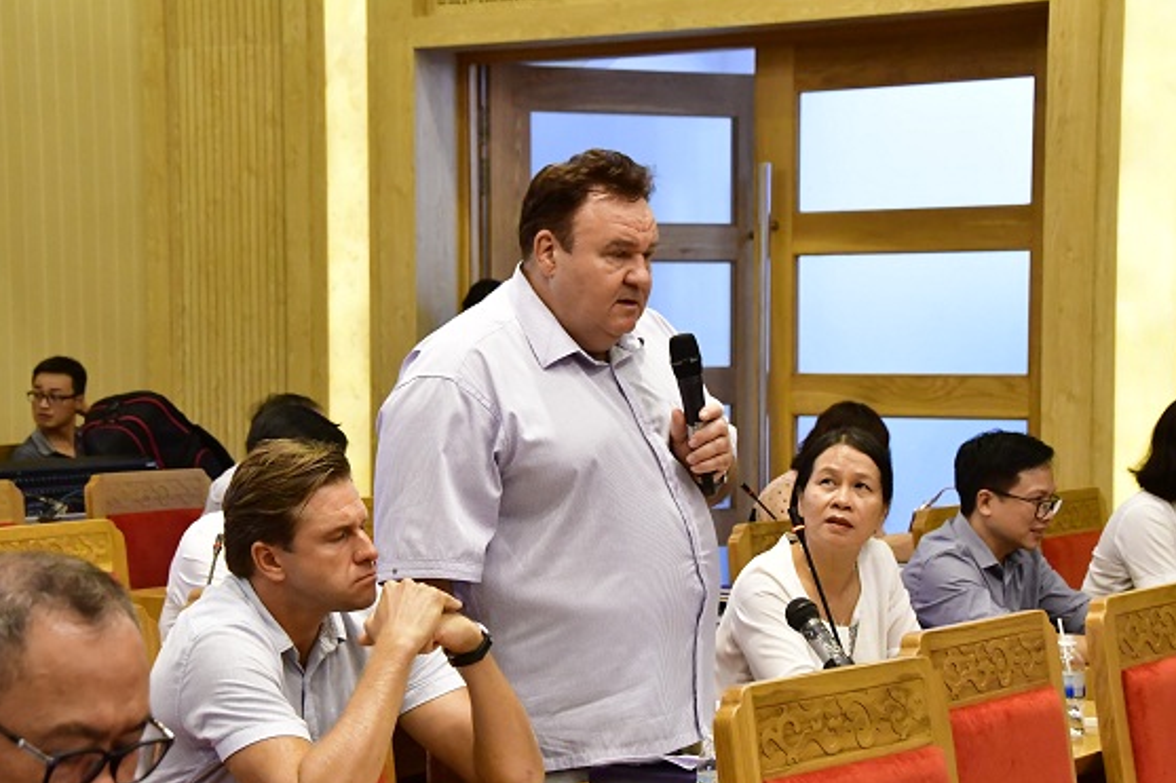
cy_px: 420
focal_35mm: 84
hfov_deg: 24.2
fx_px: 2743
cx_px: 598
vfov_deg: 16.2
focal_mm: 52
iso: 9000
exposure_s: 1/80
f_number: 8
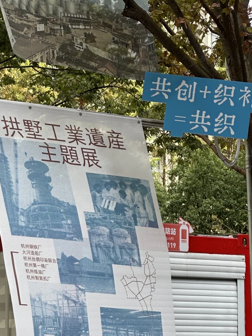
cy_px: 175
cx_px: 86
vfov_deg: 13.9
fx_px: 1378
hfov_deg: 10.4
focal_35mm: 142
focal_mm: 9
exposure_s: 1/126
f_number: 2.8
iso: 32
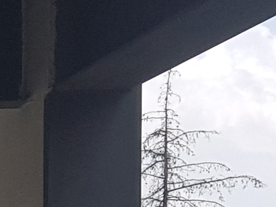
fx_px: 1579
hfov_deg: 9.0
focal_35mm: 198
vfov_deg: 7.1
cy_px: 503
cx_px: -383
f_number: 1.7
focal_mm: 4.2
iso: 40
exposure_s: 1/1240
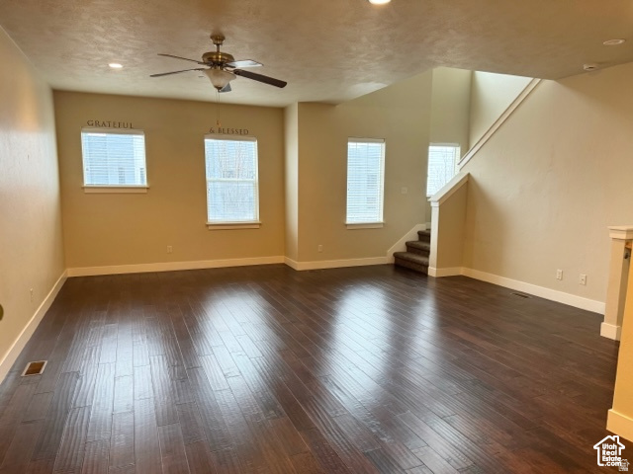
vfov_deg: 56.8
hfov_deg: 71.6
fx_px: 439
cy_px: 237
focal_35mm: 24
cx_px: 316
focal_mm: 6.86
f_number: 1.78
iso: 250
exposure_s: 1/60
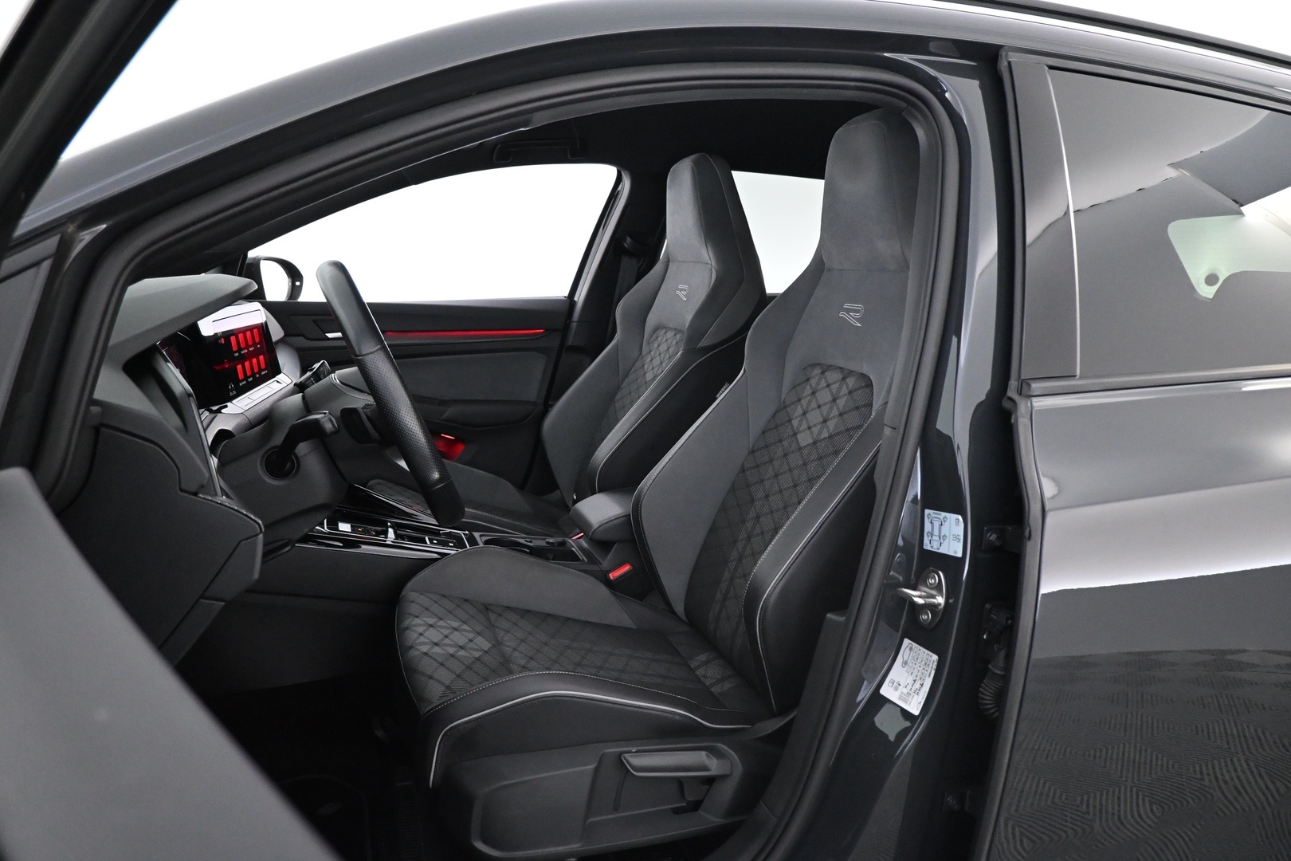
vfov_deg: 50.4
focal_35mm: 26
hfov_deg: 70.4
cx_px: 646
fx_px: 914
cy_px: 430
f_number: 3.5
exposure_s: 1/60
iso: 3600
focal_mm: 17
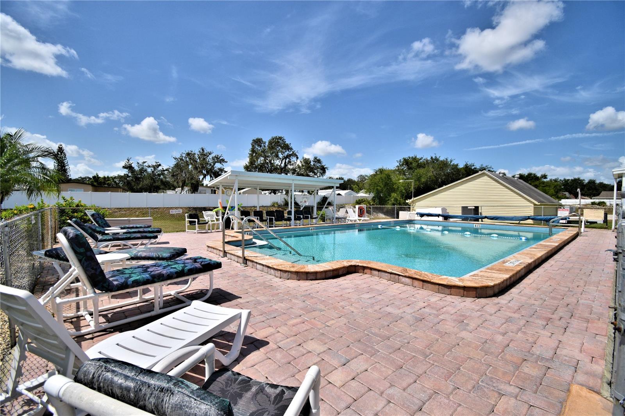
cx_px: 312
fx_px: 260
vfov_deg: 77.3
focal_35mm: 15
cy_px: 208
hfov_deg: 100.4
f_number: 4.5
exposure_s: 1/2000
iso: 100
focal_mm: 10
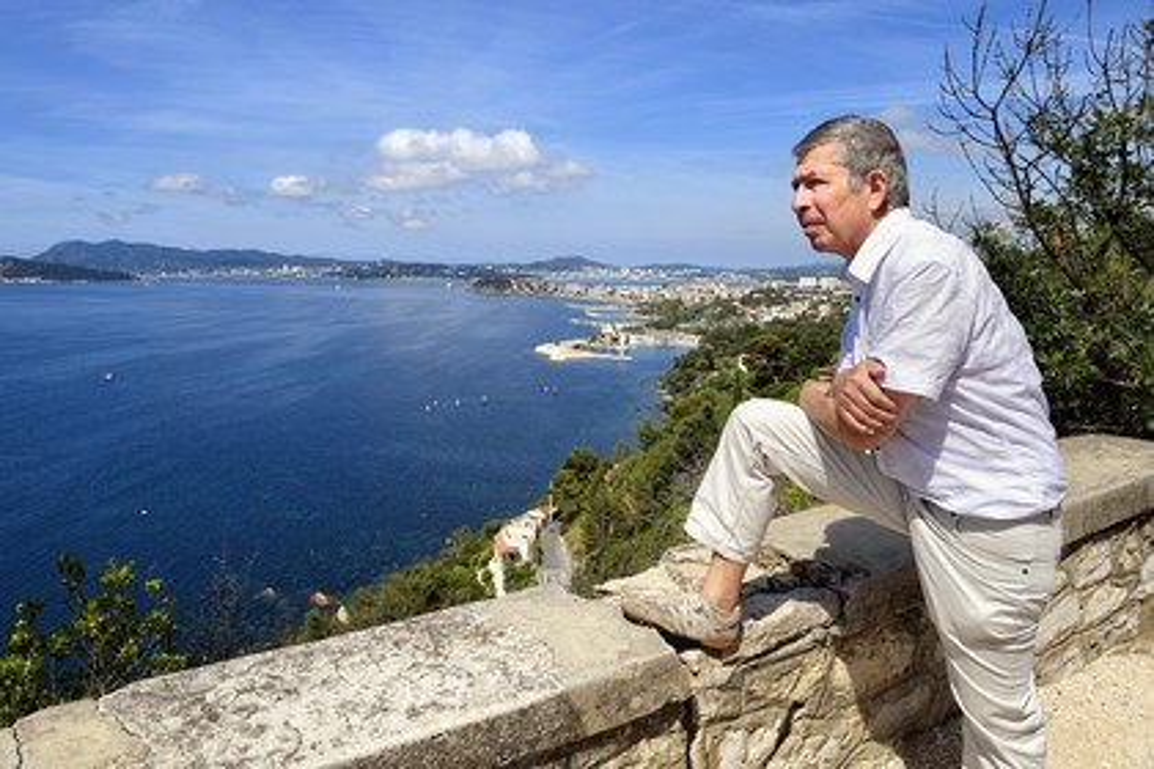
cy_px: 384
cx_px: 577
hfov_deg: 73.7
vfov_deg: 53.1
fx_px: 769
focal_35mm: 24
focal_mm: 24
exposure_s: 1/250
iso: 200
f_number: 14
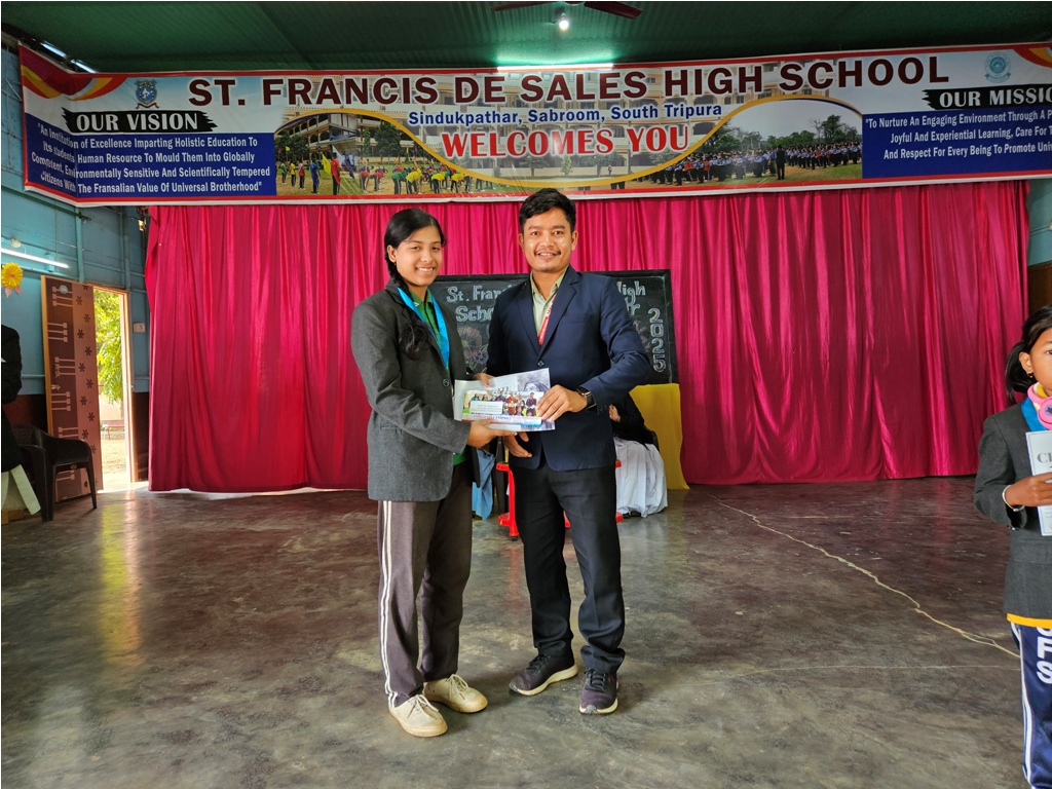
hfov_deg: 73.9
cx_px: 526
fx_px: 699
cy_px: 394
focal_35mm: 23
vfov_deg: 58.9
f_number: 1.8
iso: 64
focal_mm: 5.4
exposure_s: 1/100
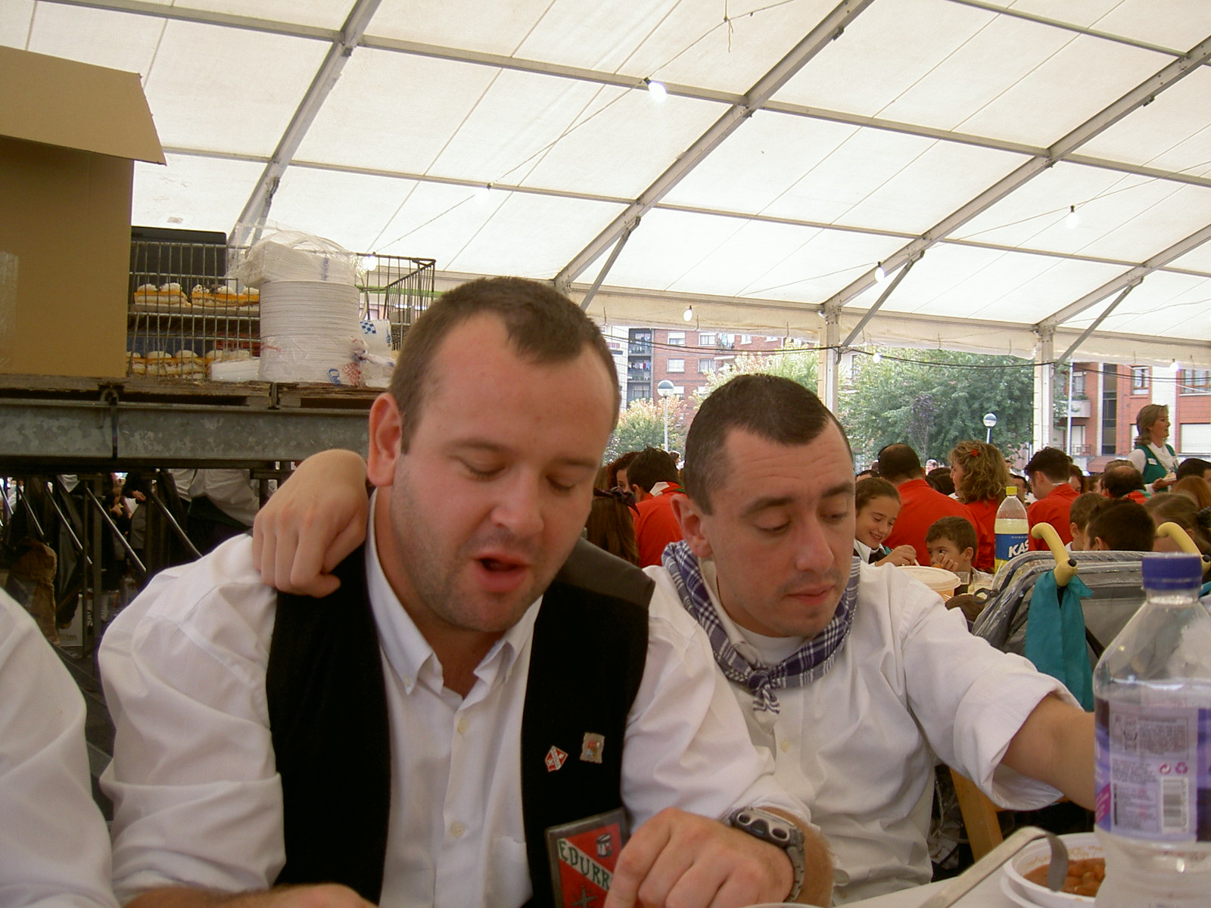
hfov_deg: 47.9
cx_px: 606
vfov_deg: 36.8
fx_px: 1364
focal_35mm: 39
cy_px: 454
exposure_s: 1/164
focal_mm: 8
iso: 100
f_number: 2.8
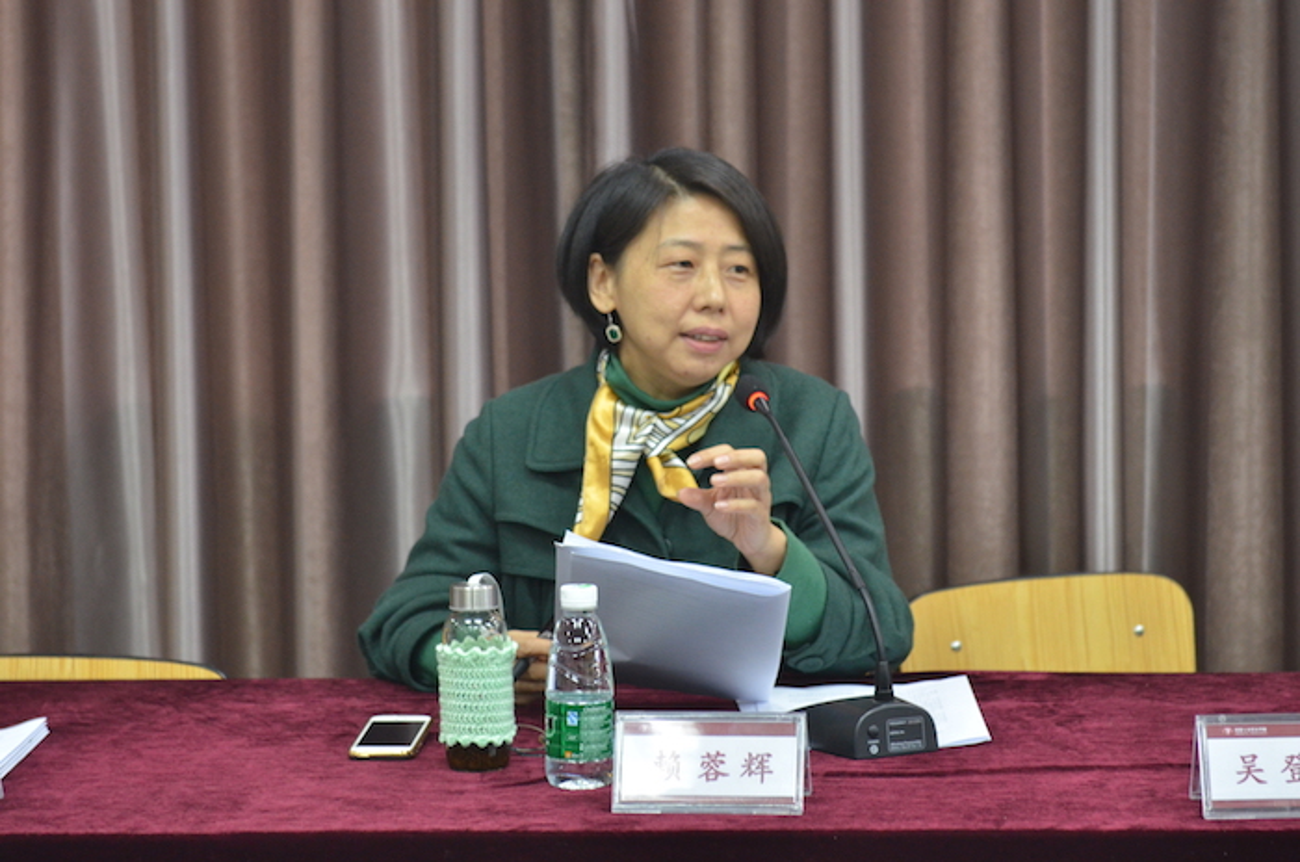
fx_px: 3785
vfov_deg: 13.0
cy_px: 431
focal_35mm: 105
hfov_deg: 19.5
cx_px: 650
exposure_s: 1/60
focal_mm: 70
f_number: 4
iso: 1600
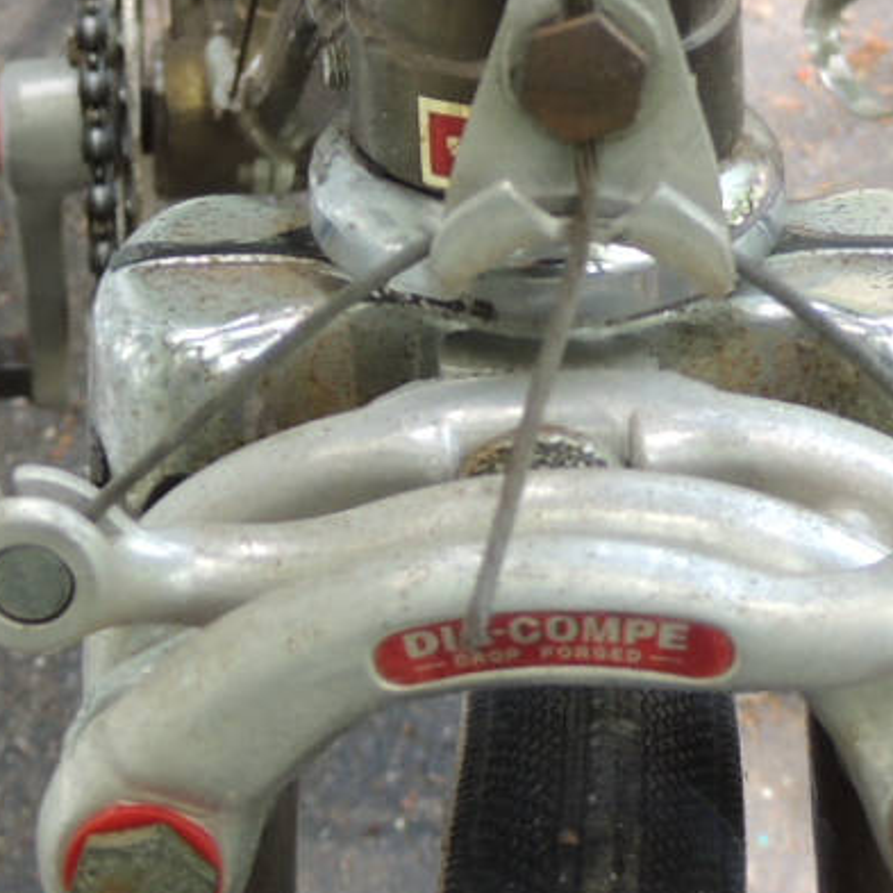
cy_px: -382
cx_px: 441
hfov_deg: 13.8
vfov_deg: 13.2
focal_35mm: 126
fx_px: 3677
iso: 100
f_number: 3.3
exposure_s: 1/80
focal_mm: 6.2
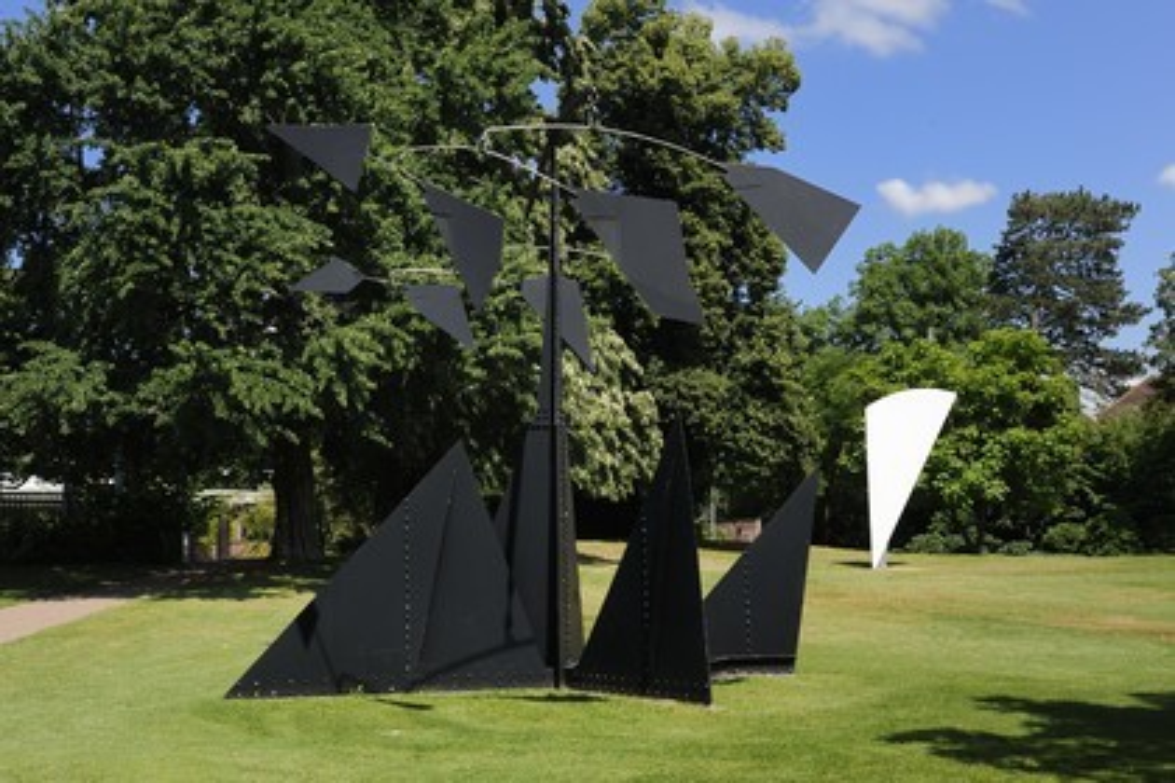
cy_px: 392
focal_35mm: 48
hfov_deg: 41.1
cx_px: 588
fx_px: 1567
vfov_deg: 28.1
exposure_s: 1/160
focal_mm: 48
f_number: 14
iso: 200
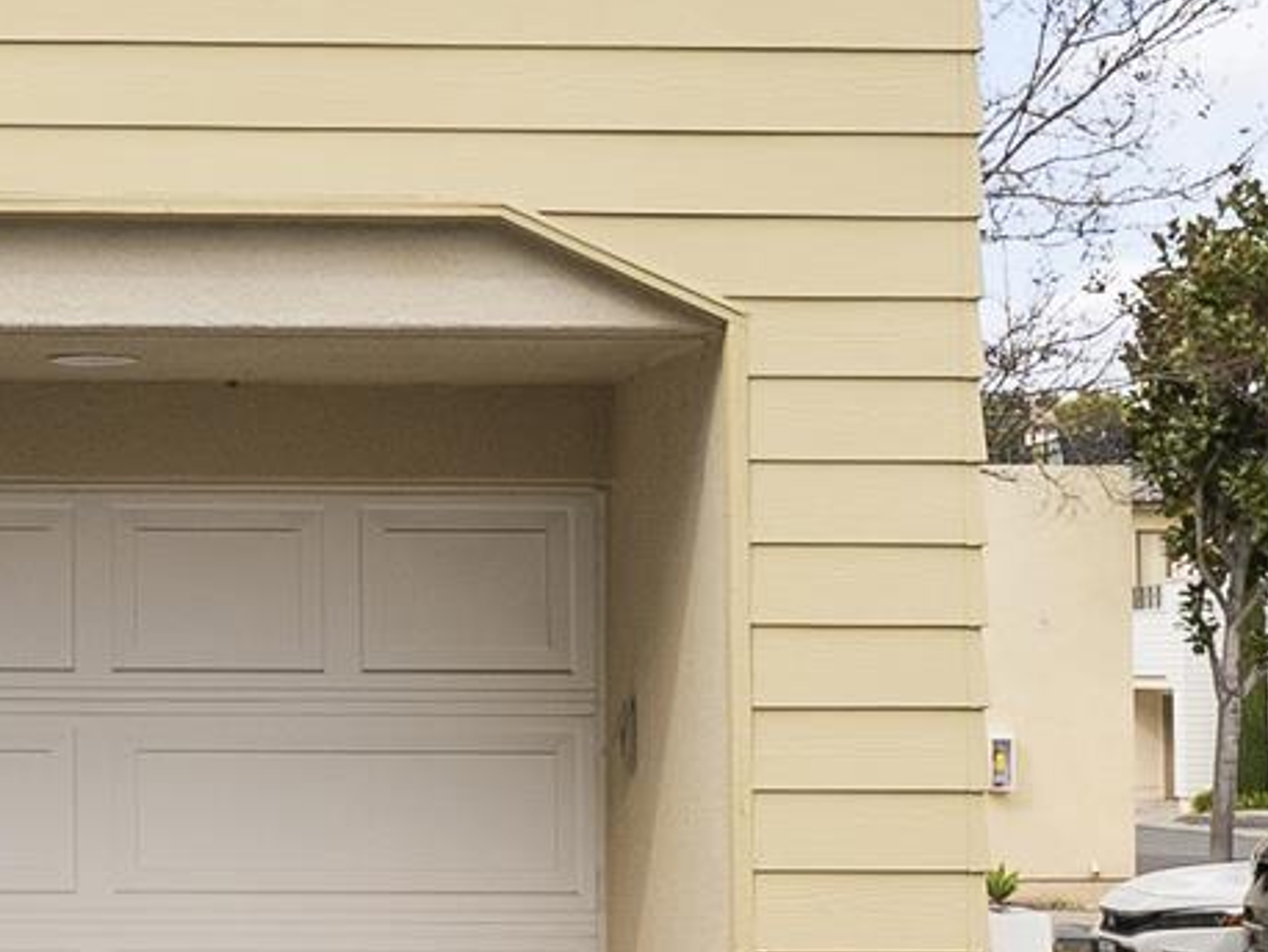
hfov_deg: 22.6
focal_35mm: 84
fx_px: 3079
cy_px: 83
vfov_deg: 17.3
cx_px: 64
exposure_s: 1/320
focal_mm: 16
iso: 500
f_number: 8
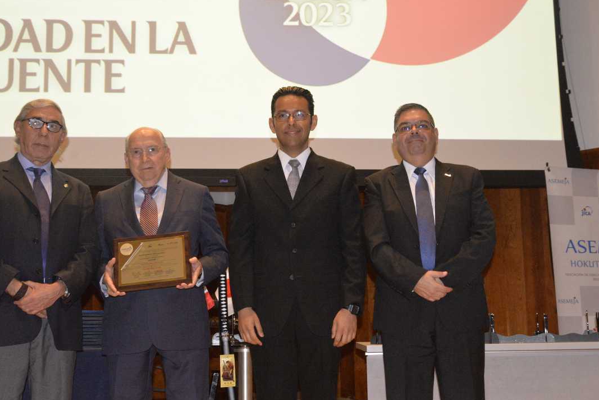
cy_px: 217
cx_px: 284
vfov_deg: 28.1
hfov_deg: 41.1
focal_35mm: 48
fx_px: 799
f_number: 8
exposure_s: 1/80
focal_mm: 32
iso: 6400
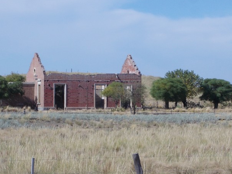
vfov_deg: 8.4
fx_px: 1186
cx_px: 104
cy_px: 107
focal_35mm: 177
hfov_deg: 11.2
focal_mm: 20
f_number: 6.8
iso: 80
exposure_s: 1/320
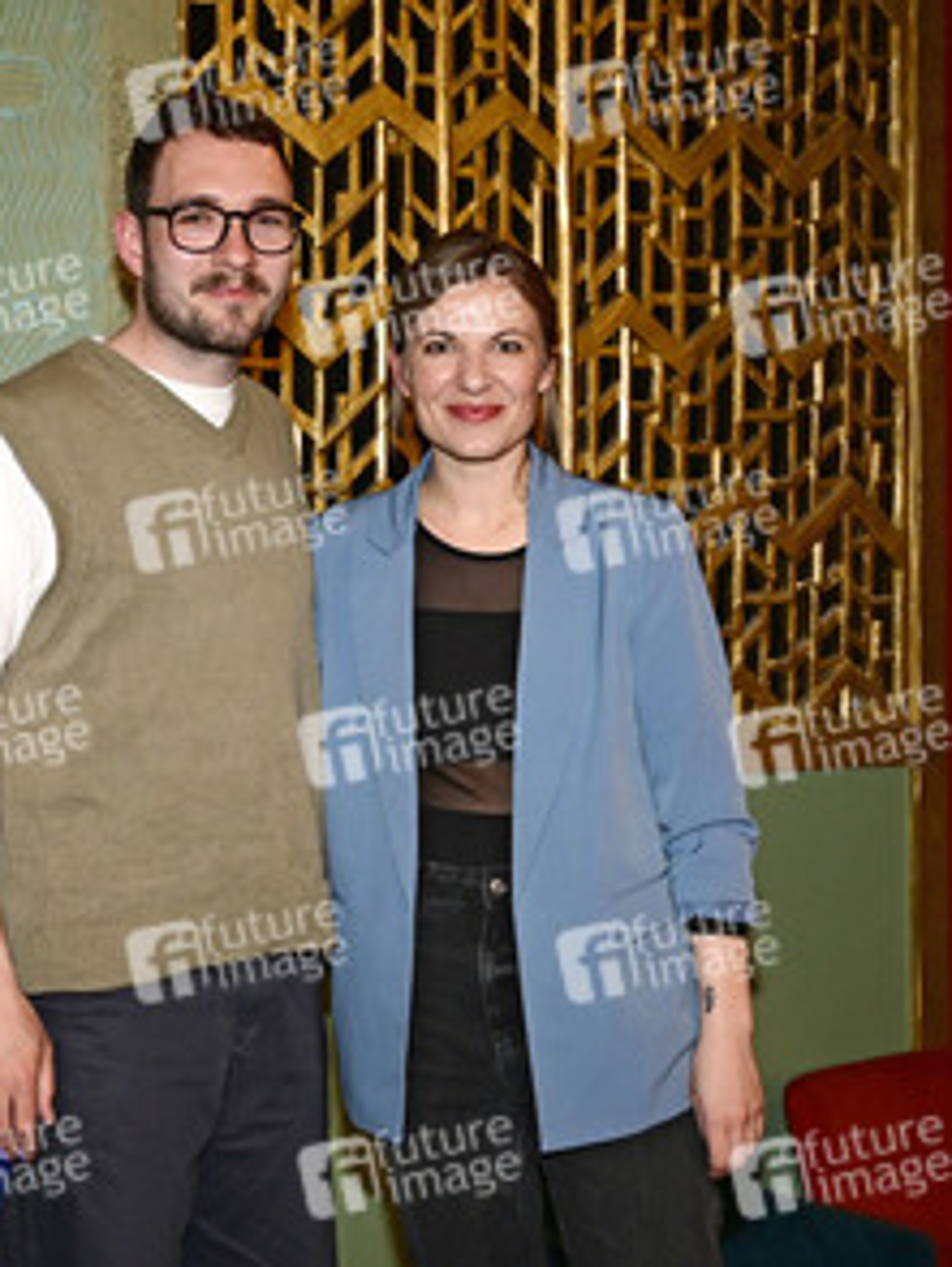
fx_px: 2050
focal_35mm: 56
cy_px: 629
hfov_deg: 26.0
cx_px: 295
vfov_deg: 34.3
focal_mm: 38
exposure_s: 1/200
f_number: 5.6
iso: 3200
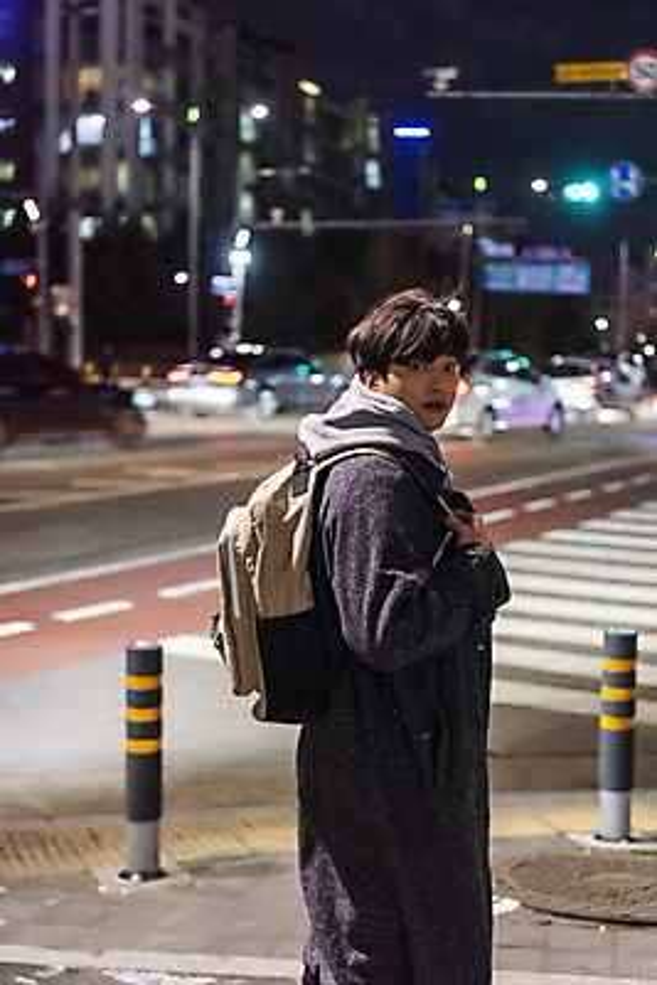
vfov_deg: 34.5
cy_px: 492
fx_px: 1586
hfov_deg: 23.4
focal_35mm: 58
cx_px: 328
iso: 1250
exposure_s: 1/40
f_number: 2.8
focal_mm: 58
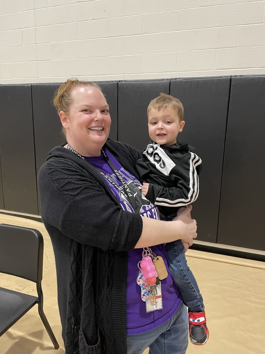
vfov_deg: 67.3
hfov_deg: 53.1
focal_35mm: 26
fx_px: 265
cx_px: 132
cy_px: 177
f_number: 1.6
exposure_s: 1/60
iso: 200
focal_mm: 4.2
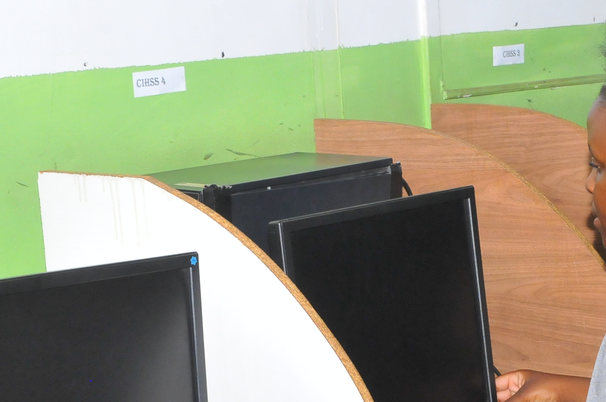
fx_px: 2018
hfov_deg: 16.8
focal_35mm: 120
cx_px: 578
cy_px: 289
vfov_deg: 11.4
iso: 1600
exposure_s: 1/80
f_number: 11
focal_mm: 40
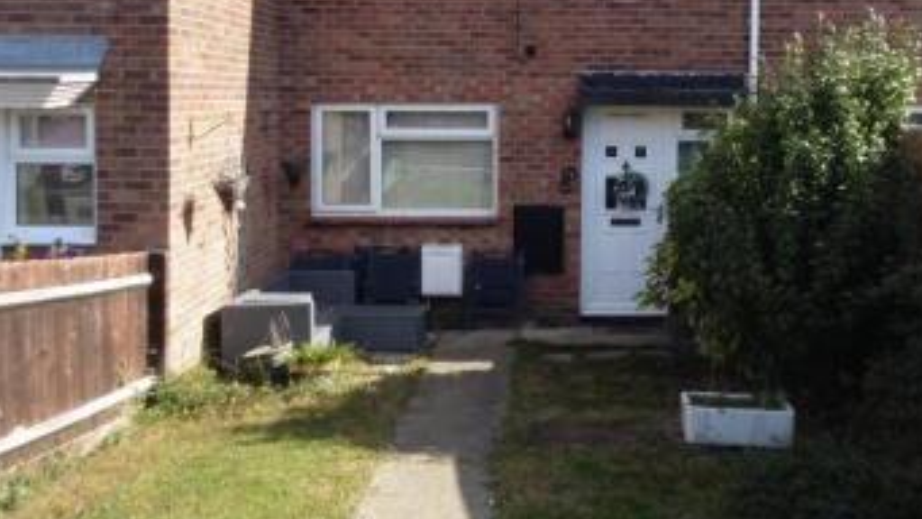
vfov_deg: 28.6
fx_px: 1003
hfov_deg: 49.0
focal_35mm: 41
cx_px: 558
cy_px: 123
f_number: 8.6
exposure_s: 1/640
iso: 100
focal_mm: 4
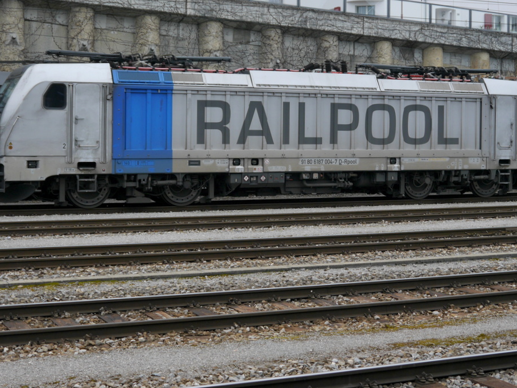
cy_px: 137
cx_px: 266
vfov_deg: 22.2
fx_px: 986
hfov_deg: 29.4
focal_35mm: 66
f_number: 4.6
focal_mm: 25
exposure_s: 1/100
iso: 160
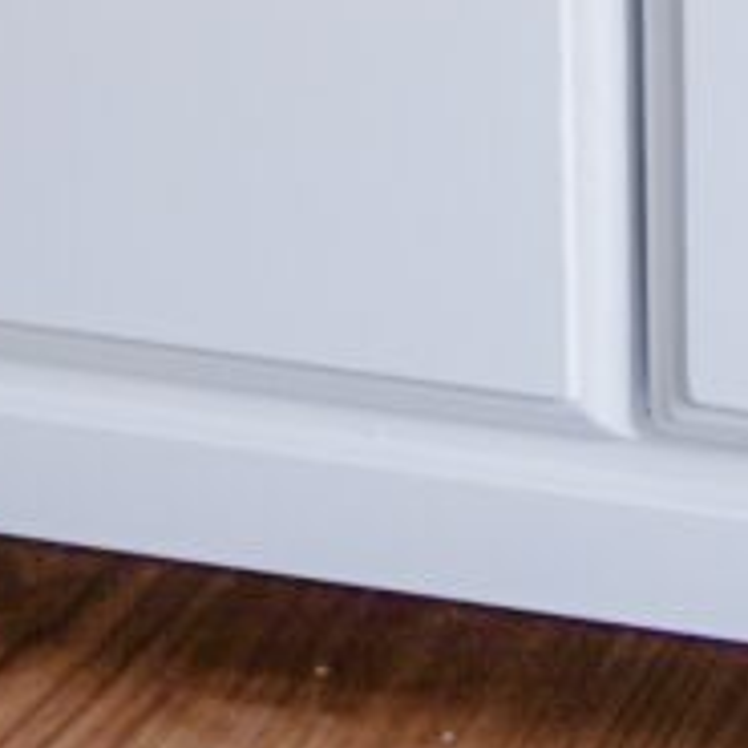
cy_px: -2244
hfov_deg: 5.3
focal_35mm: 329
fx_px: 8043
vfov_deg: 4.8
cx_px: 758
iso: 160
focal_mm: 35
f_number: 1.6
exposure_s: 1/40
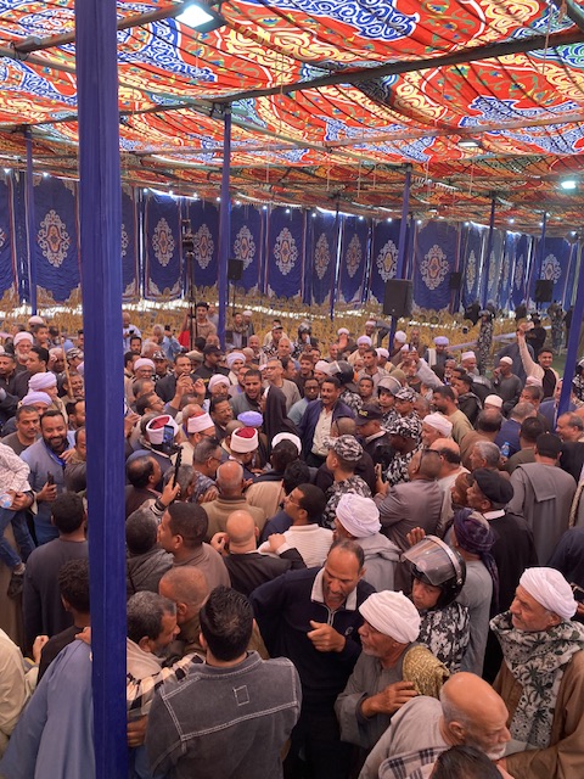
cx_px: 292
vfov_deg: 67.3
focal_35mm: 26
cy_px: 390
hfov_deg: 53.1
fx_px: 585
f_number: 1.8
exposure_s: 1/79
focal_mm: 4.25
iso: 125
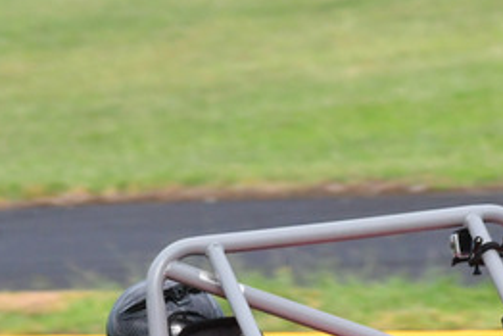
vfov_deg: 0.9
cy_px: 463
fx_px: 21738
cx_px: 129
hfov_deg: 1.3
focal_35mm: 1555
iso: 1250
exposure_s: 1/640
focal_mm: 340
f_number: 10
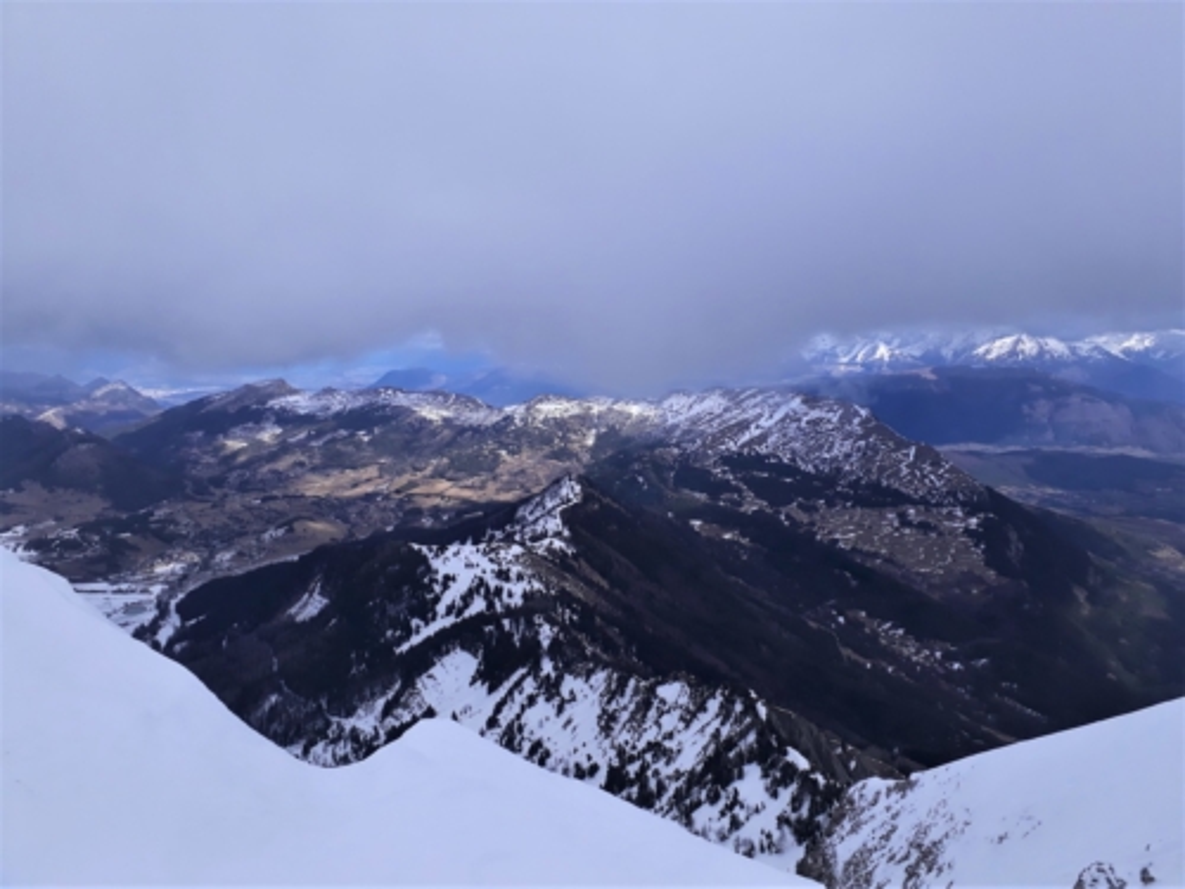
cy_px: 444
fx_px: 924
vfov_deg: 51.4
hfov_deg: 65.3
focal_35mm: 27
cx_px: 592
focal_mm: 3.6
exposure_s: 1/1773
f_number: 1.9
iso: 40
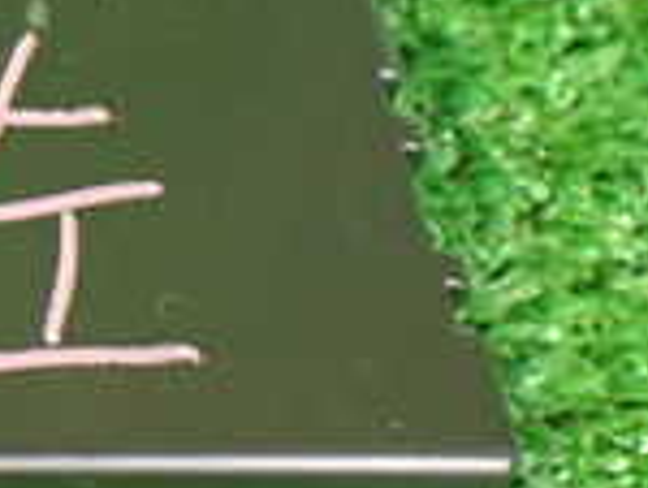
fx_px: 2250
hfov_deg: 14.3
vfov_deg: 12.3
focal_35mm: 120
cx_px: -544
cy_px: 52
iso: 1000
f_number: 2.3
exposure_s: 1/30
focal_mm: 5.4
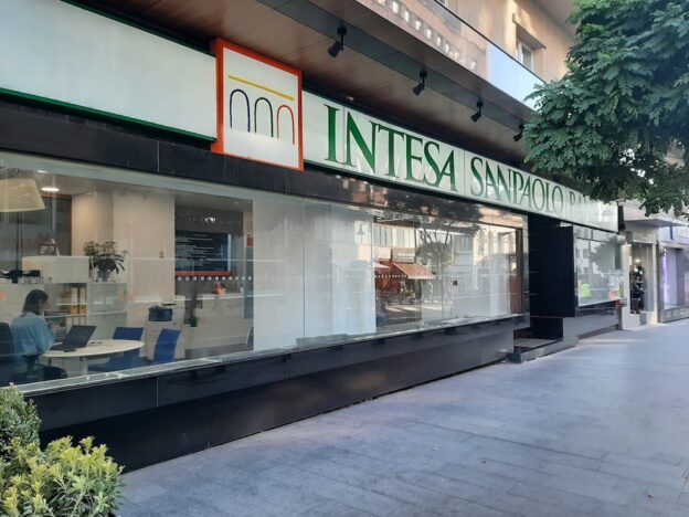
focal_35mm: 26
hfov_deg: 67.3
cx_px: 344
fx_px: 518
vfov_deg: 53.1
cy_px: 258
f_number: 1.7
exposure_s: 1/121
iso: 40
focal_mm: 3.93
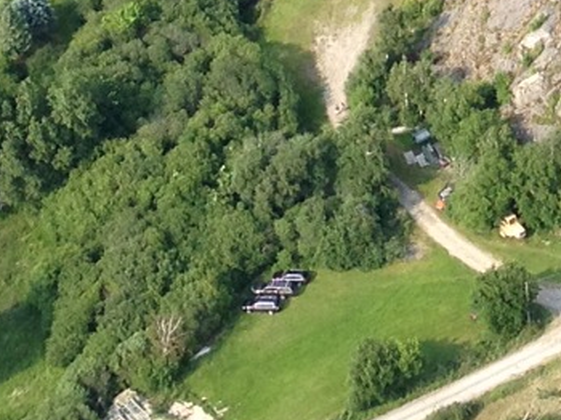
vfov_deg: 7.1
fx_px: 3320
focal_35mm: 205
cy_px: -281
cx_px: 696
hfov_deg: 9.5
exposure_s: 1/649
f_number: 2.4
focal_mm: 4.28
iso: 50
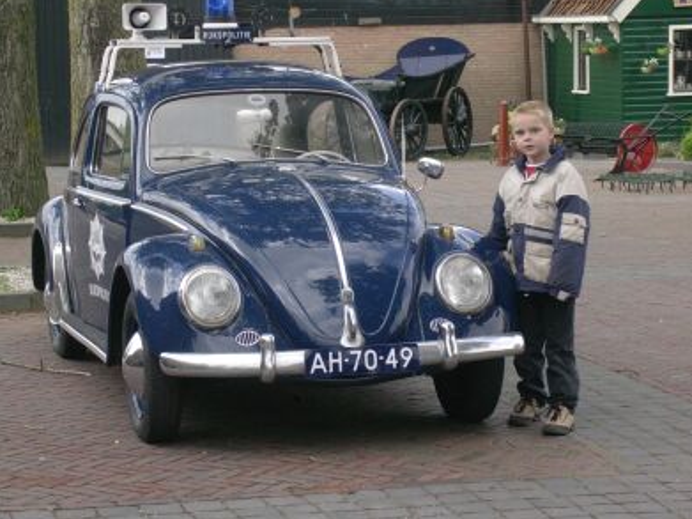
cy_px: 259
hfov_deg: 17.6
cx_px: 345
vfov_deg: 13.2
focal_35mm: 112
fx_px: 2238
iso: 70
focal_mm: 16.8
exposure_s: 1/132
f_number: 4.8
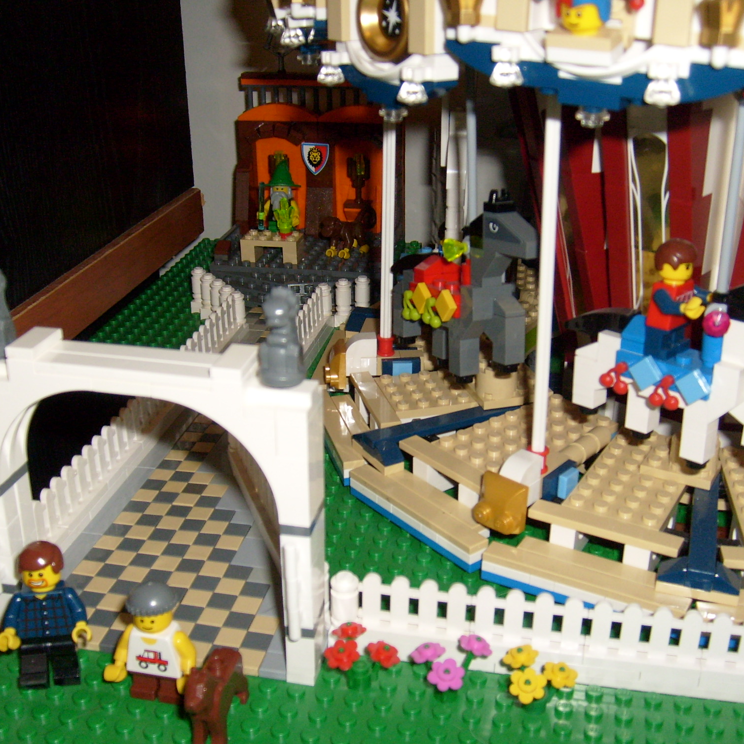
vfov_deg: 40.0
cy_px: 376
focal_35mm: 42
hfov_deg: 40.0
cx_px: 374
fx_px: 1021
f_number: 2.8
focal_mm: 5.8
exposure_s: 1/45
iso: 100
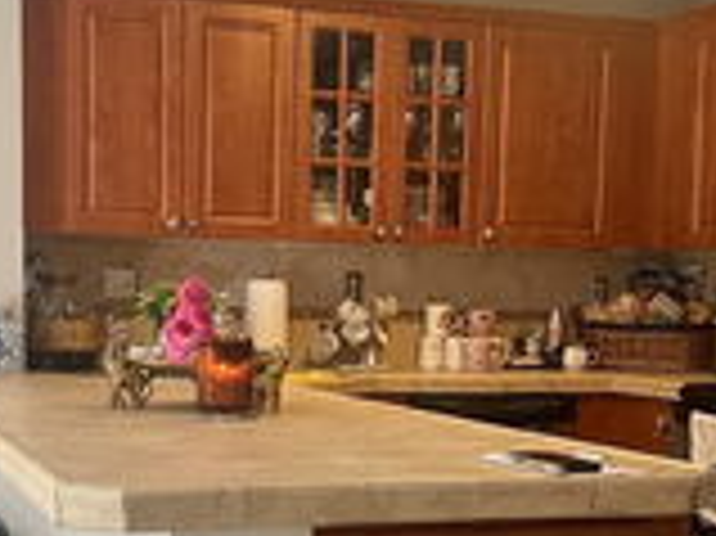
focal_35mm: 70
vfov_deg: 20.7
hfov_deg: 27.8
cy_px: 437
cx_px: 317
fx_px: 1447
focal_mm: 4.2
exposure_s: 1/60
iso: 250
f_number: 1.6
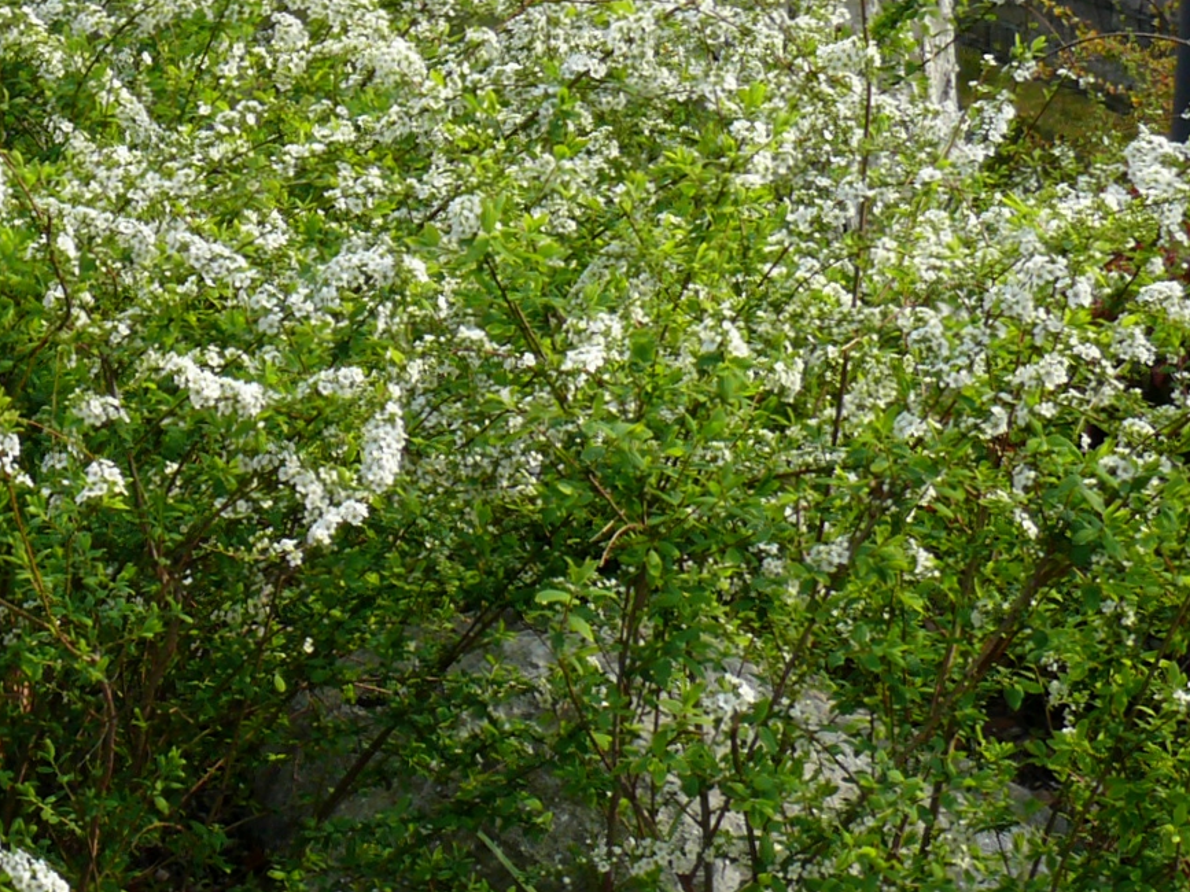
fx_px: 3472
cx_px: -116
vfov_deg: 14.4
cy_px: 19
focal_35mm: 101
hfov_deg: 18.7
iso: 100
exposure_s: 1/200
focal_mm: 7.4
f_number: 5
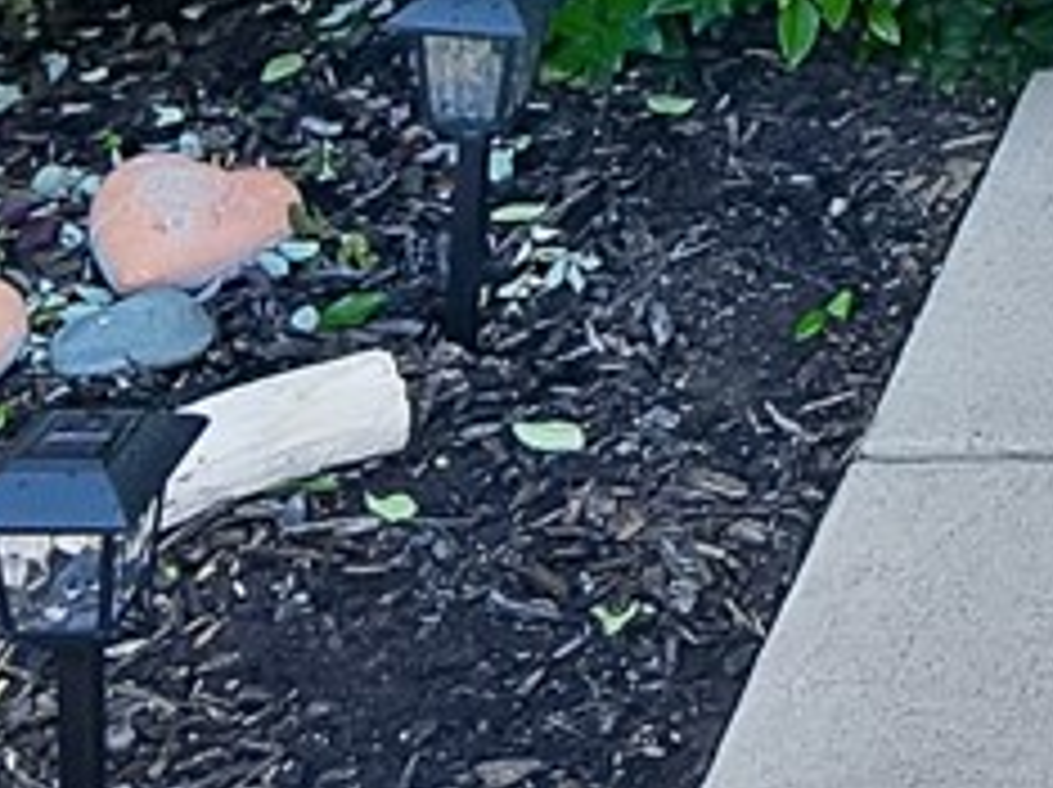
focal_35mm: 107
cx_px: 1881
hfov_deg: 15.8
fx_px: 3252
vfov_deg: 10.0
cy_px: -1630
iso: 640
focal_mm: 13
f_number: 9
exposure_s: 1/60
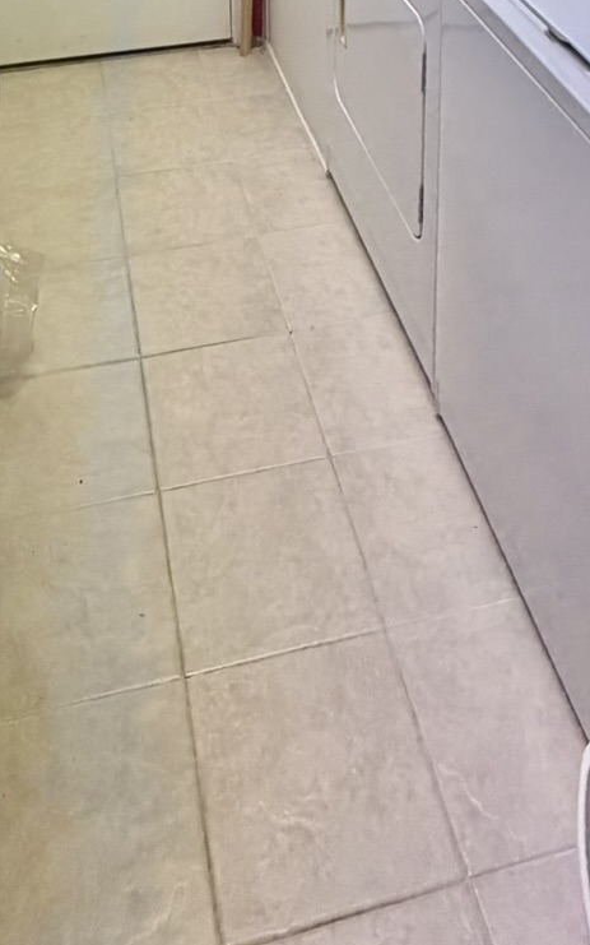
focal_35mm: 41
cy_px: -250
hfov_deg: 31.2
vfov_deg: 35.2
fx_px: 1055
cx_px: 264
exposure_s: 1/120
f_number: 2.2
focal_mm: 2.22
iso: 100
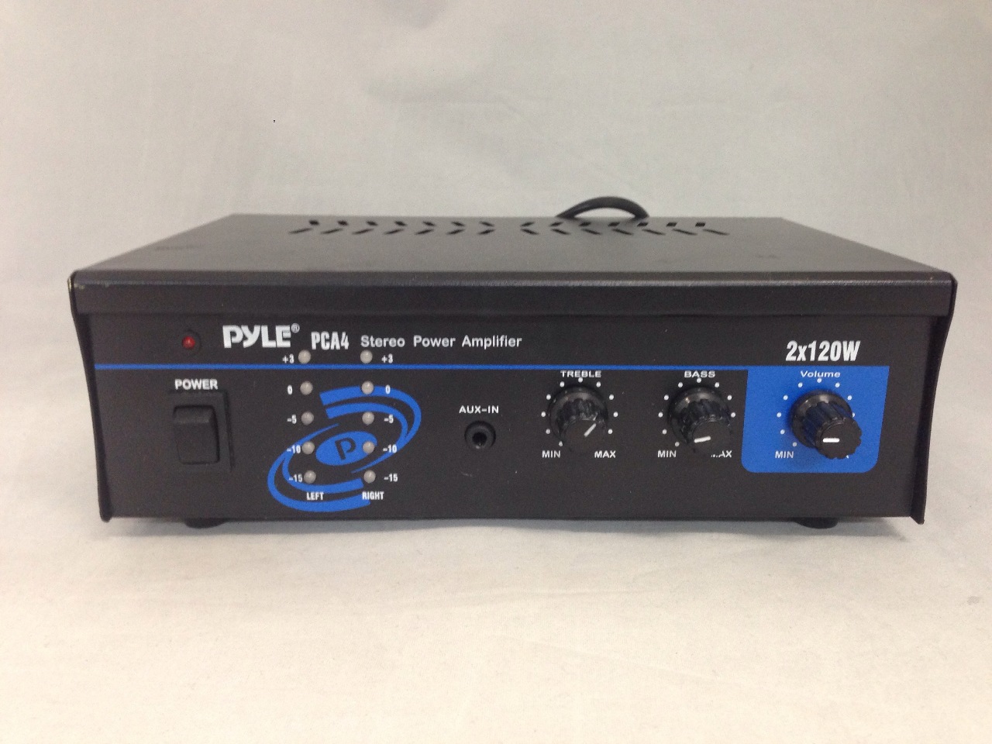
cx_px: 496
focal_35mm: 33
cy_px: 372
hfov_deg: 55.4
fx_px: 946
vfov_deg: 42.9
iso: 160
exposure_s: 1/20
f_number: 2.4
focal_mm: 4.12
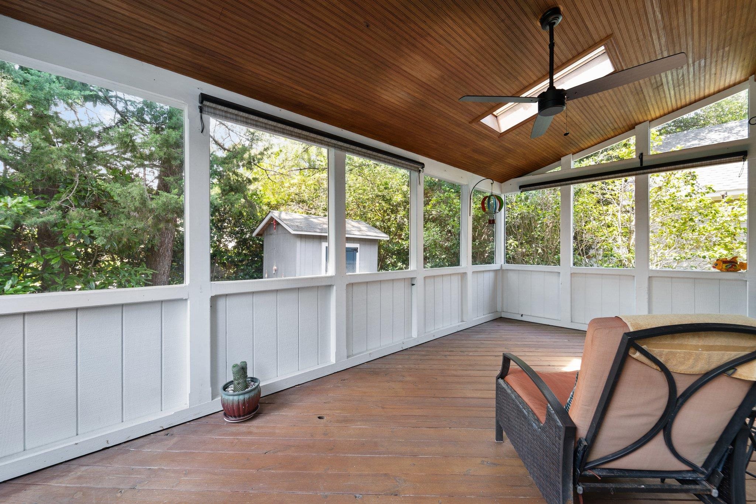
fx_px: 294
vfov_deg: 81.2
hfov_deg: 104.3
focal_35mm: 14
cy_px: 252
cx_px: 378
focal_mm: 14
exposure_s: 1/13
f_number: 8
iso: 100
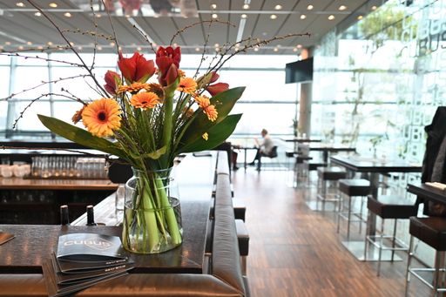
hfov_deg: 73.8
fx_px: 297
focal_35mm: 24
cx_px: 223
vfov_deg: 53.1
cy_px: 148
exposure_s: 1/200
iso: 800
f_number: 2.5
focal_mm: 24
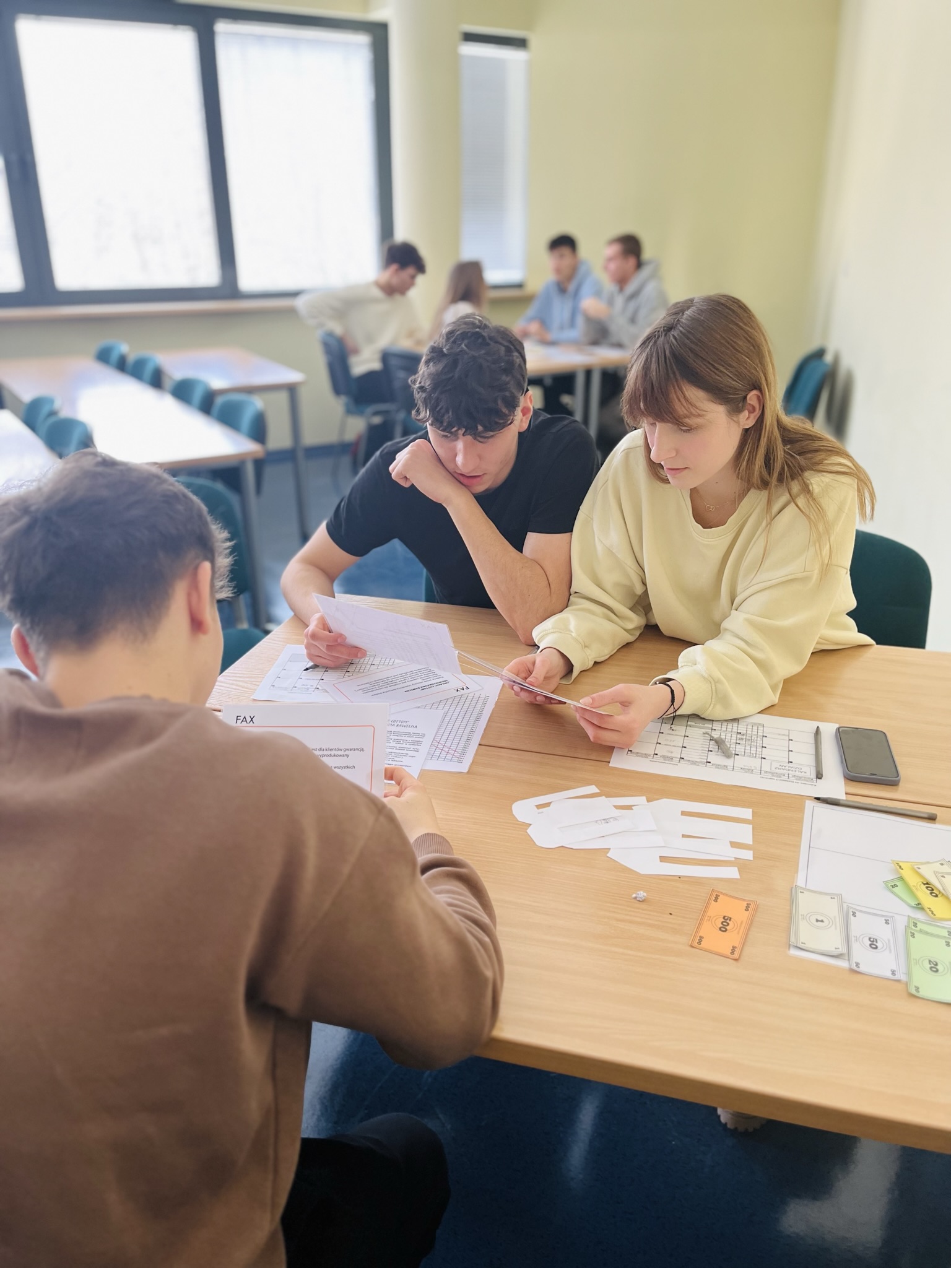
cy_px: 634
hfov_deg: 53.1
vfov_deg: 67.3
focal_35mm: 26
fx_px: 952
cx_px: 476
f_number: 1.6
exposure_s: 1/121
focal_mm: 5.1
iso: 125
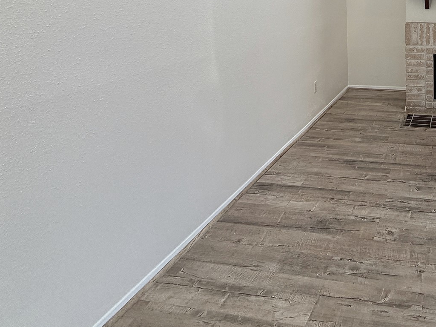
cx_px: 399
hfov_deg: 54.5
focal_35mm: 28
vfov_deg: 43.0
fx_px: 353
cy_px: 3
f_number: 2.2
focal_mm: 2.22
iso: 200
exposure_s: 1/120
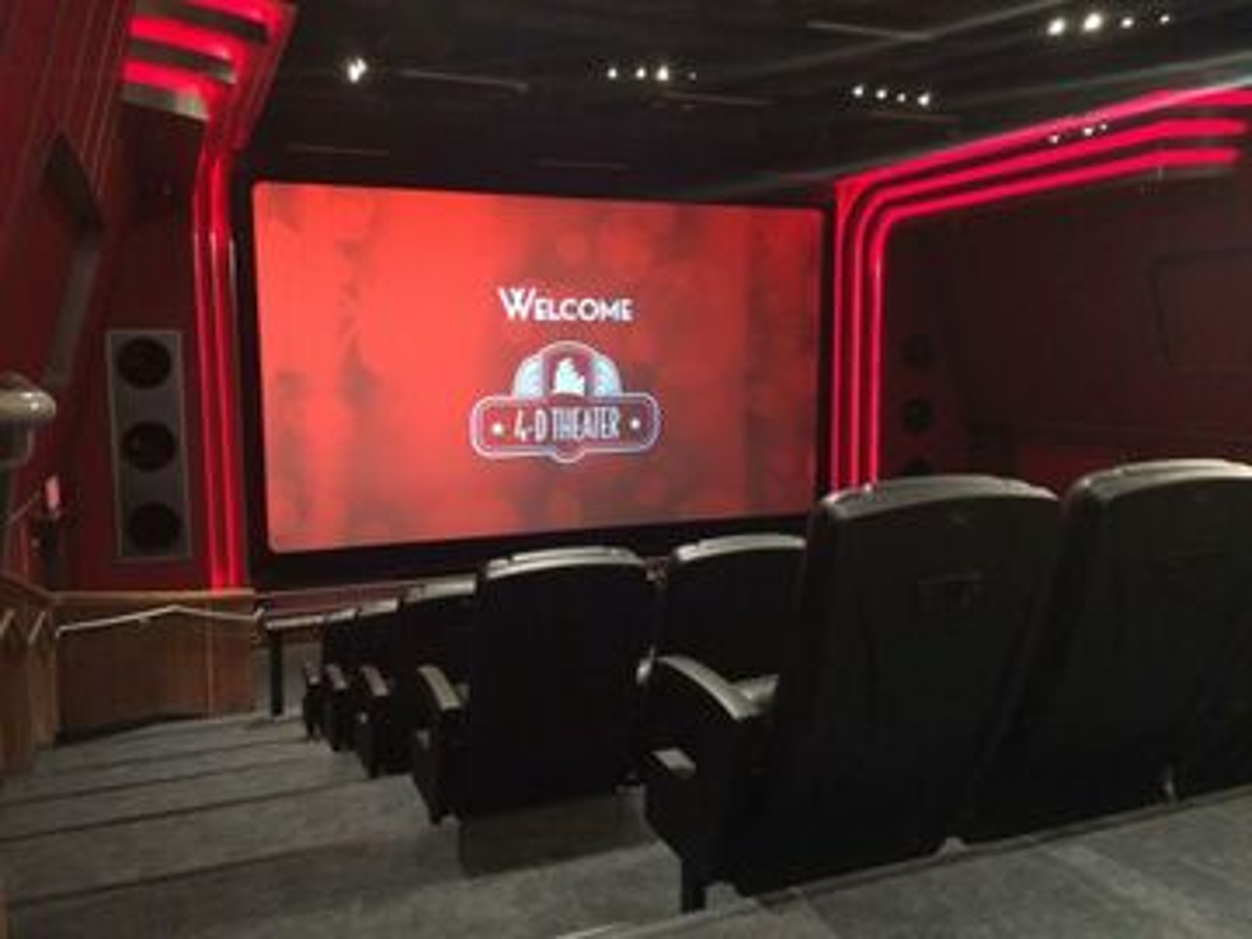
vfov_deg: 48.2
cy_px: 470
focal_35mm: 29
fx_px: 1049
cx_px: 626
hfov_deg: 61.7
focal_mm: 4.15
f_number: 2.2
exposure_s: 1/15
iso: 320
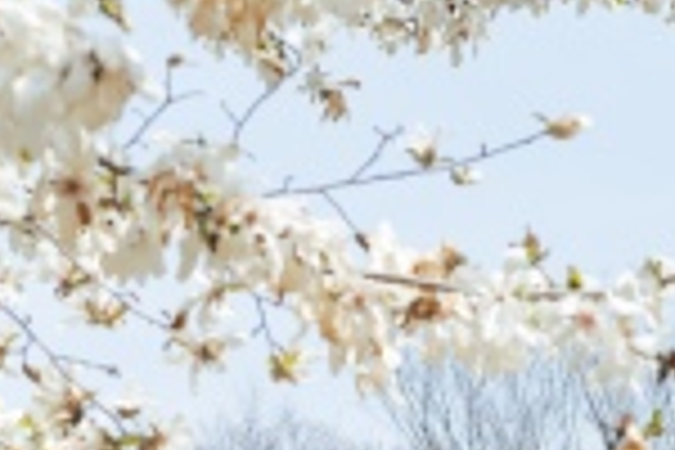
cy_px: 781
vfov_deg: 5.1
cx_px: 544
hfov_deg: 7.7
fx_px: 4987
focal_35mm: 266
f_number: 5
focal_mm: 50
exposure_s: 1/800
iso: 200
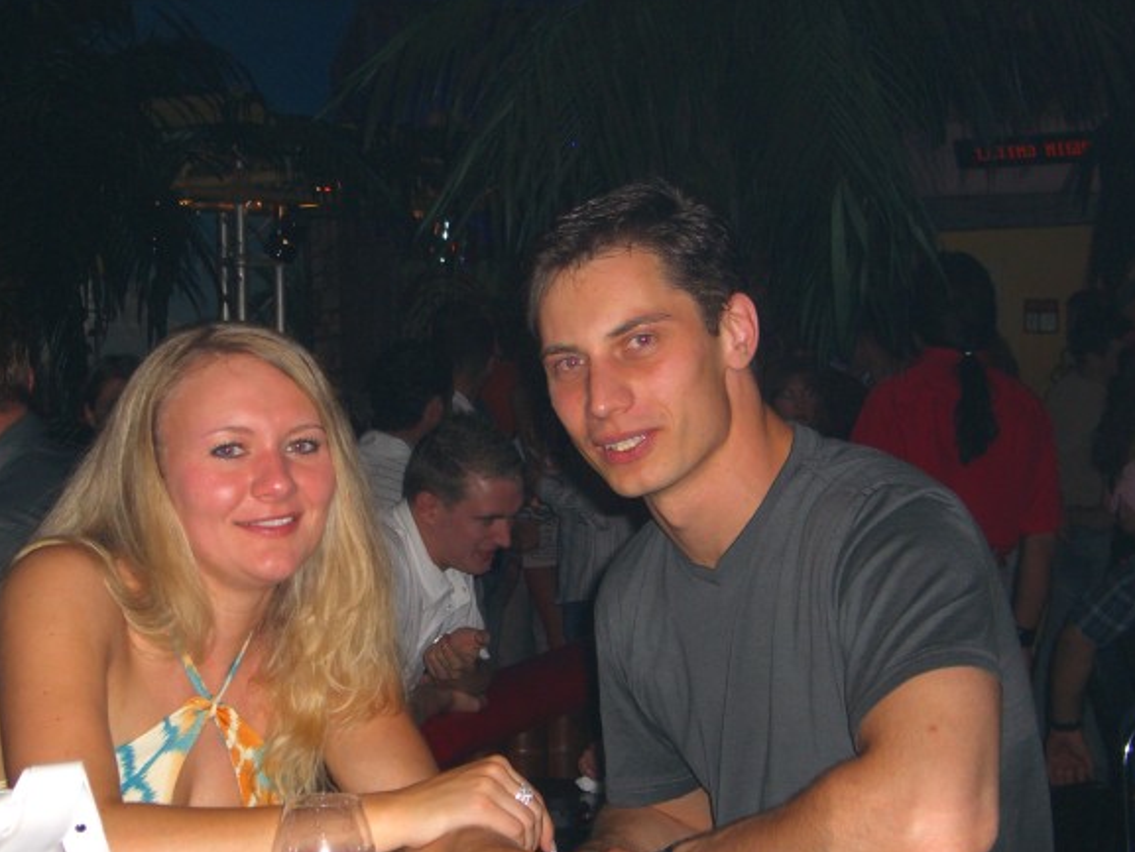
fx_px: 2591
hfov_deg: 24.7
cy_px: 549
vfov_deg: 18.6
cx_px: 484
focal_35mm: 79
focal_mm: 11.8
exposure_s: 1/60
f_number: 3.6
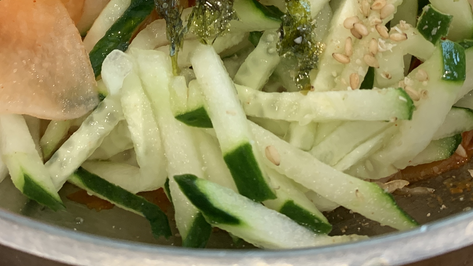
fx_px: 803
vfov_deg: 17.3
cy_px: -109
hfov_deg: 32.8
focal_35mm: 64
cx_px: 237
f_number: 1.8
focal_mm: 4.25
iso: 125
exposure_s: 1/60
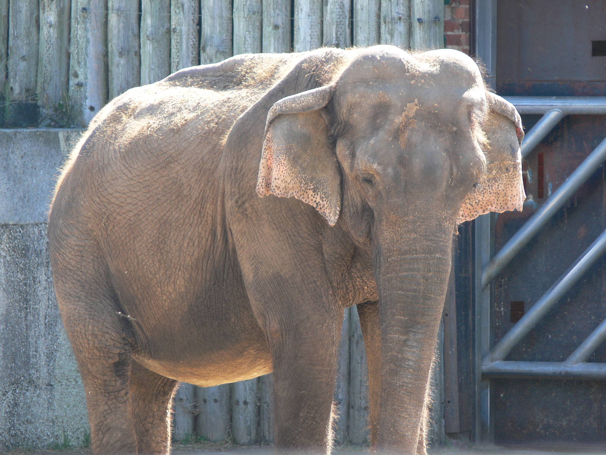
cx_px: 303
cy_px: 228
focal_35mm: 405
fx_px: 7090
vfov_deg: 3.7
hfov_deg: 4.9
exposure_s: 1/80
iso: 80
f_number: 4
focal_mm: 85.6
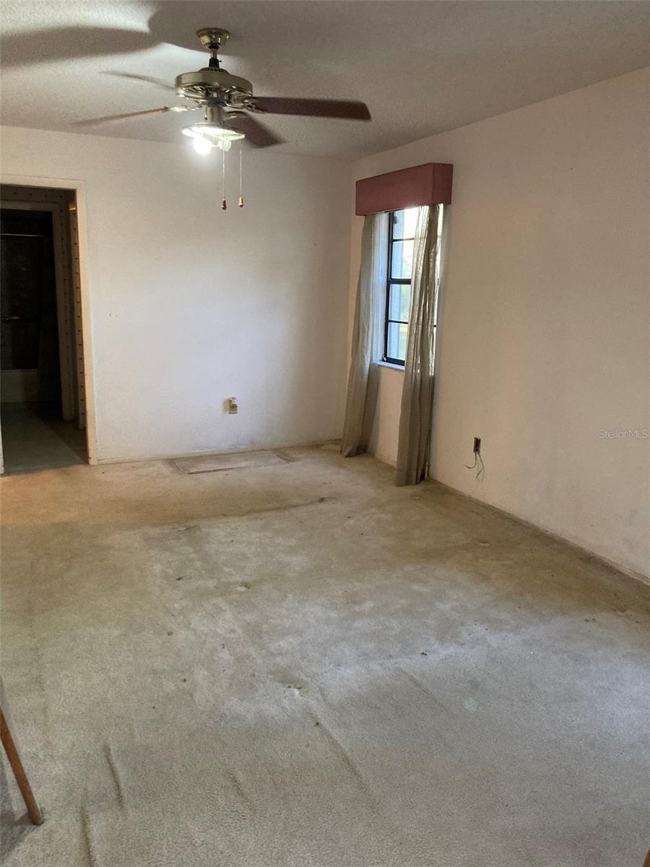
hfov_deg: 49.7
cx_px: 325
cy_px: 434
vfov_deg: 63.4
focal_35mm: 28
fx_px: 701
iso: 320
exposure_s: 1/55
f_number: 1.8
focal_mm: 3.99
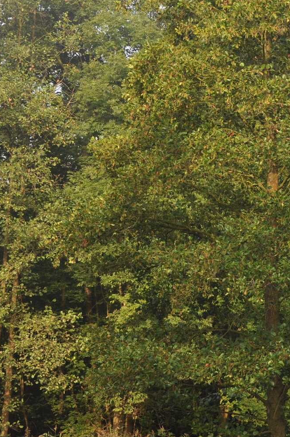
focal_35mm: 110
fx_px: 1333
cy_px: 138
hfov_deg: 12.3
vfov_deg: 18.5
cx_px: 272
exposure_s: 1/200
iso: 200
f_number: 6.3
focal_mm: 34
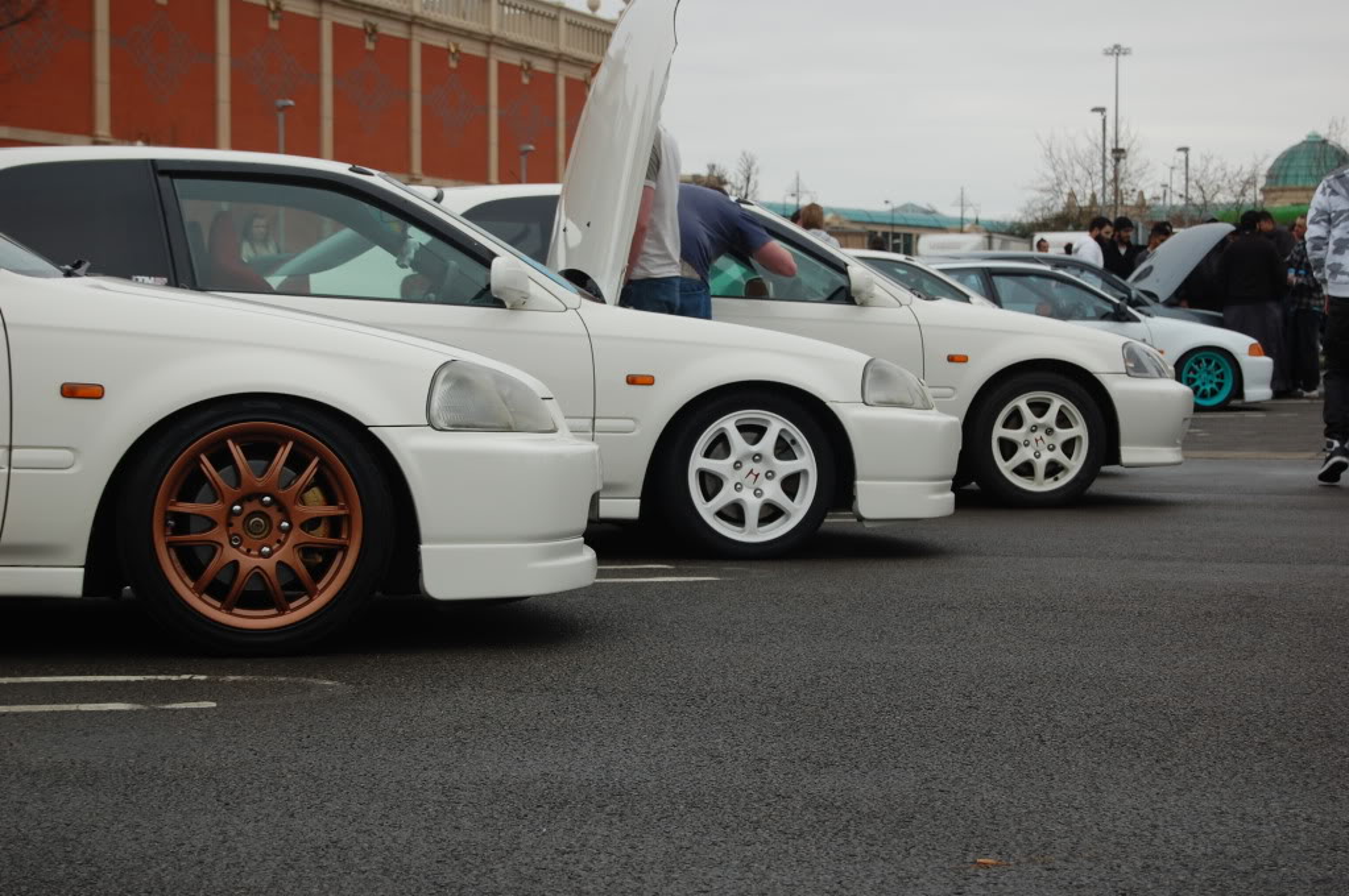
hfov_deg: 26.0
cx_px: 674
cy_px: 448
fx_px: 2920
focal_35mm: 78
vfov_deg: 17.5
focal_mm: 52
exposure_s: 1/160
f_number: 6.3
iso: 200
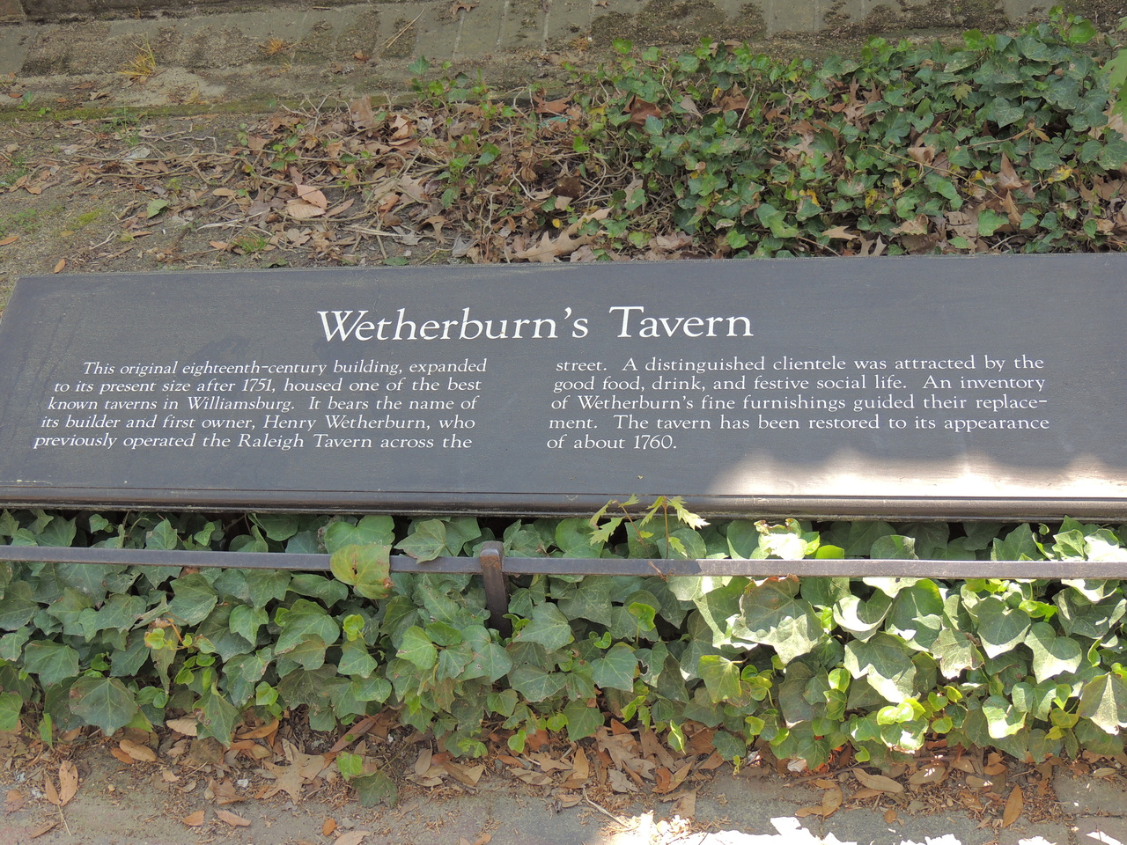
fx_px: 1530
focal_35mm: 47
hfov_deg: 40.4
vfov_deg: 30.9
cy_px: 422
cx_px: 564
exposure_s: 1/160
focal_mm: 8.3
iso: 100
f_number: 3.5
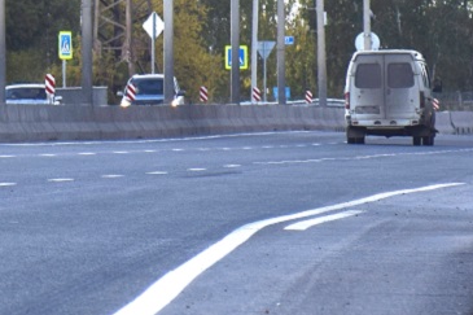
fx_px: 6881
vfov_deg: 2.6
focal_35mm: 524
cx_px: 174
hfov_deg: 3.9
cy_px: -155
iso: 100
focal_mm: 116
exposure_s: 1/500
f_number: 5.6
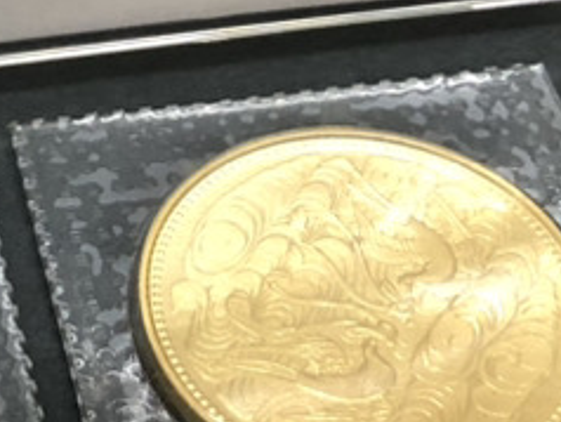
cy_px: -212
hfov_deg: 13.6
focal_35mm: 141
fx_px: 2287
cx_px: -111
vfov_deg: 10.2
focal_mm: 3.99
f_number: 1.8
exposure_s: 1/25
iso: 40
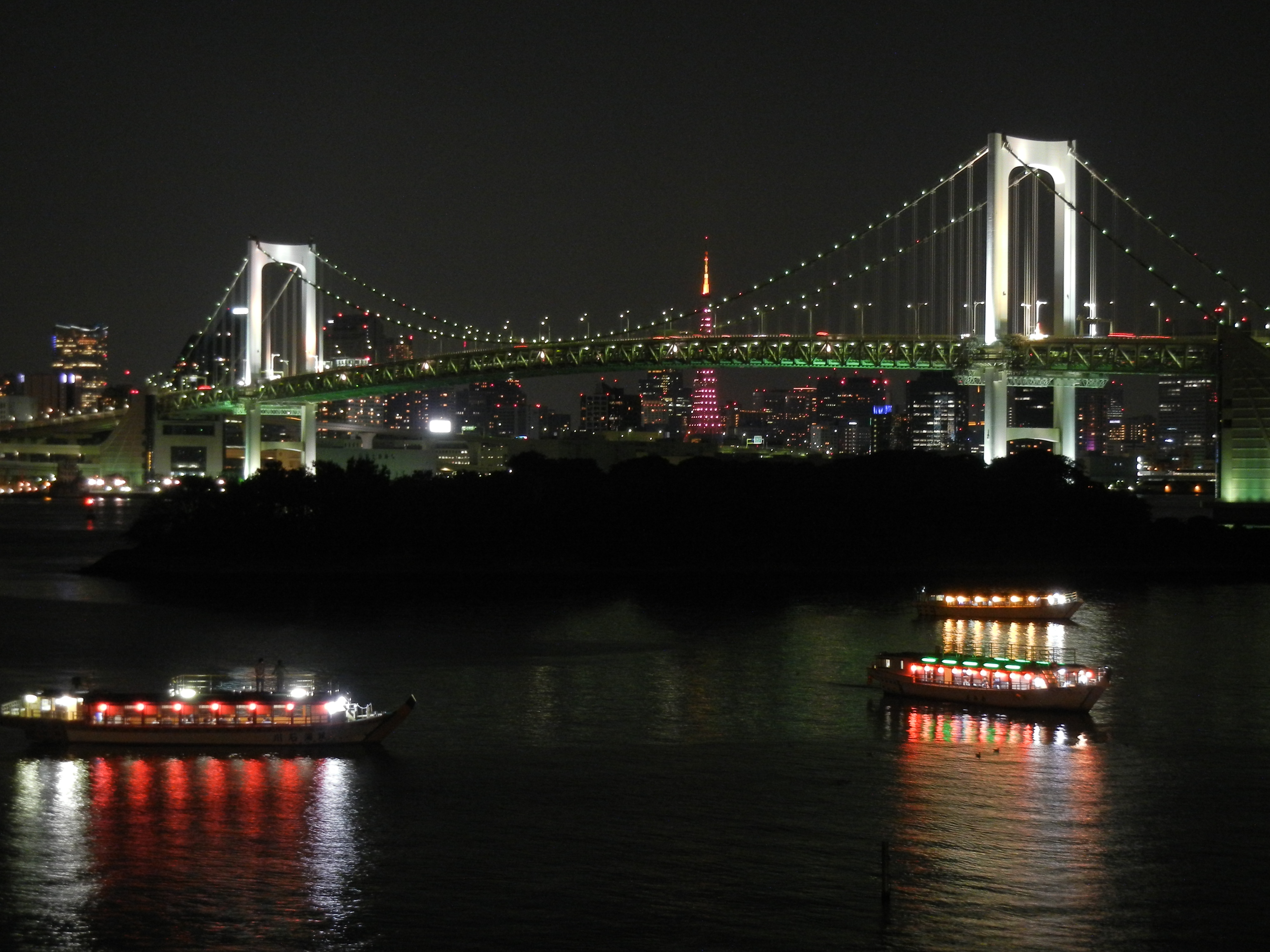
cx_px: 635
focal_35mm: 77
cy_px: 476
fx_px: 2825
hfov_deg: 25.3
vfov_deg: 19.1
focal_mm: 13.9
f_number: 4.3
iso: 400
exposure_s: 1/2
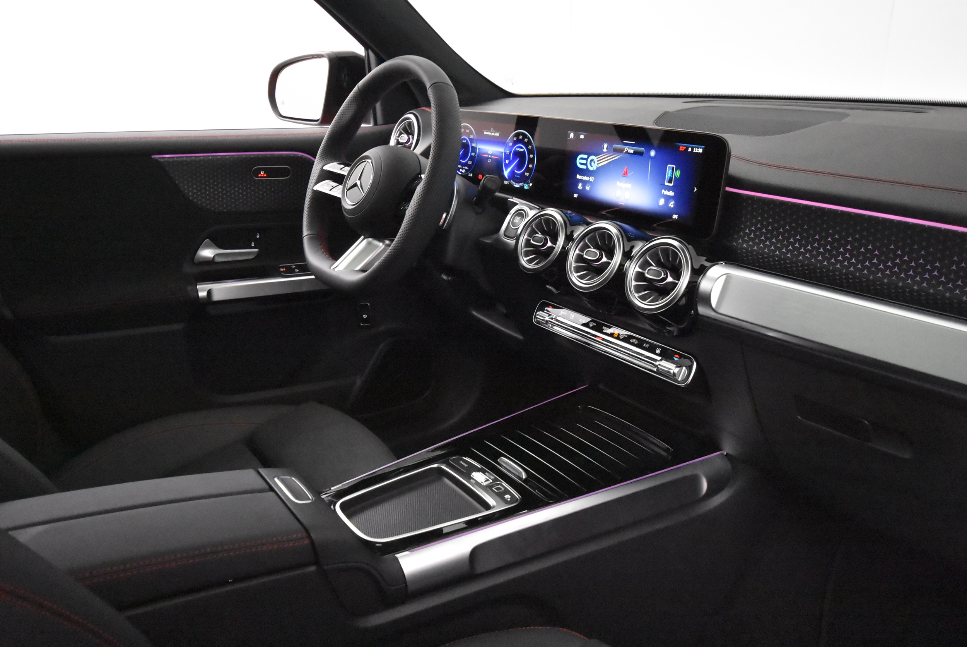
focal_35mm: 30
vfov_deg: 43.7
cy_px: 324
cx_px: 484
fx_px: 806
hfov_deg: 61.9
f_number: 5.6
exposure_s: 1/60
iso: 12800
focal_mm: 20
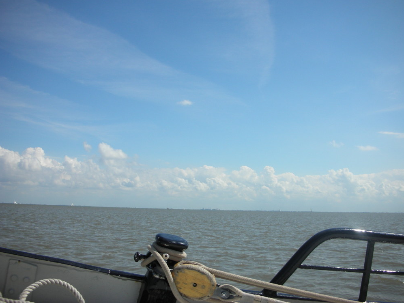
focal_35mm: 36
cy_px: 149
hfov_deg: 51.4
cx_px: 200
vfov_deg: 39.7
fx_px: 420
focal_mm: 5.8
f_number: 8.5
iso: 50
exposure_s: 1/158
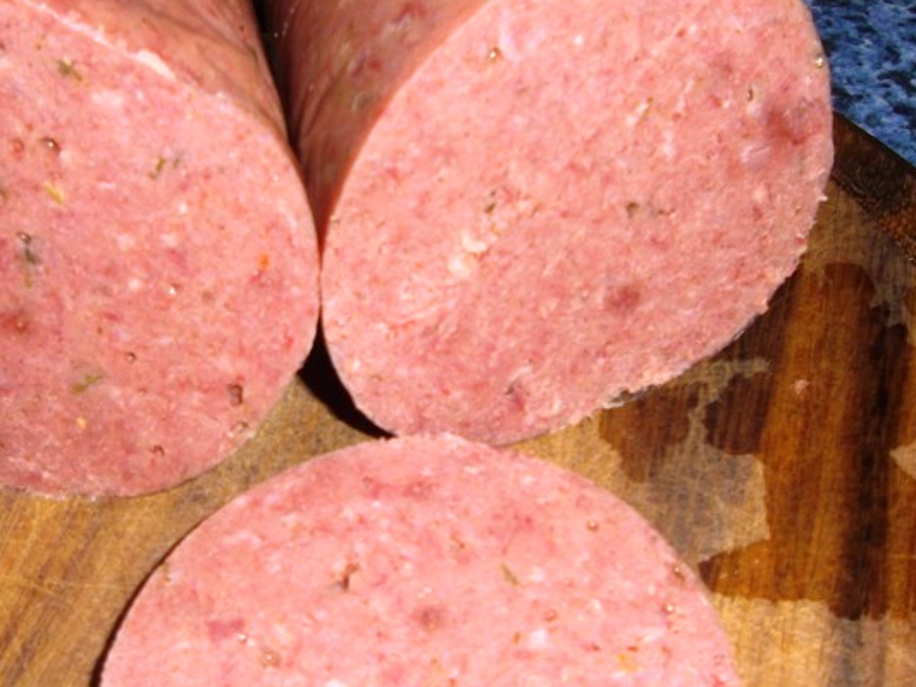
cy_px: 399
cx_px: 348
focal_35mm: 52
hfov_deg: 36.6
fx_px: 1376
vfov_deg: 28.0
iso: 100
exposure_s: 1/50
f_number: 3.2
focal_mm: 4.9
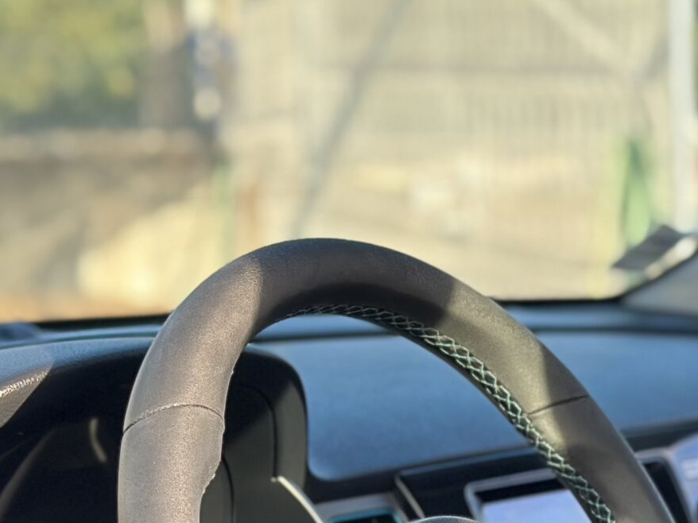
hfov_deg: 14.1
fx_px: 2822
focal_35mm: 140
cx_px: 483
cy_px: 690
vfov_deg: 10.4
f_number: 1.78
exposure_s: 1/332
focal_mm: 6.86
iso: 80
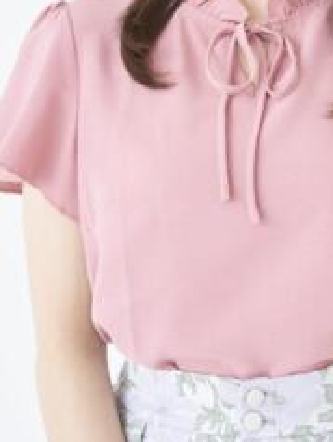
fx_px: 2714
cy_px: 84
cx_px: 280
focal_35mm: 212
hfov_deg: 7.0
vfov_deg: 9.3
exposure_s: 1/100
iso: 400
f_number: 5.6
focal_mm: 105
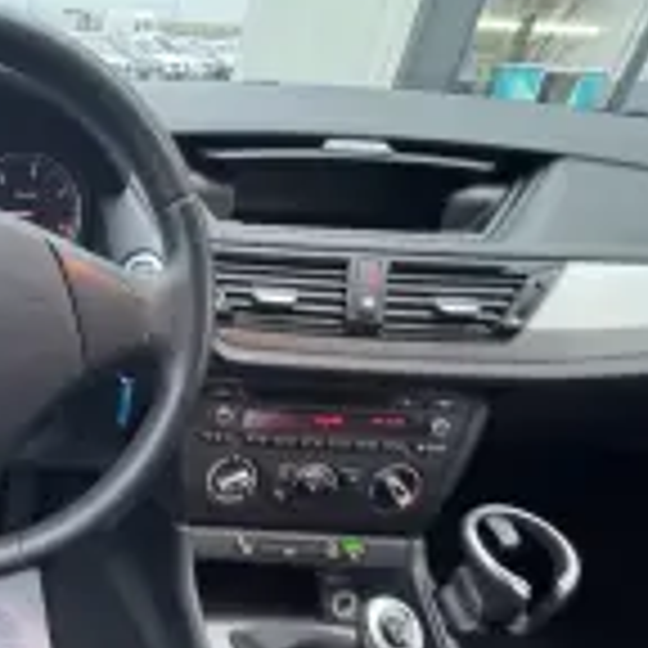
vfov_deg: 49.8
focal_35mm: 31
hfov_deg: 45.8
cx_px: 27
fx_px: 657
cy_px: 508
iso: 1250
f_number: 2.2
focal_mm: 2.22
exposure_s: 1/53
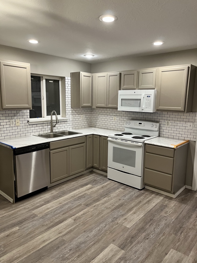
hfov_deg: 53.1
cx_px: 98
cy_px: 132
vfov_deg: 67.3
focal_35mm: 26
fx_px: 197
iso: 200
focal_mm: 5.1
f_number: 1.6
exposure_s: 1/60
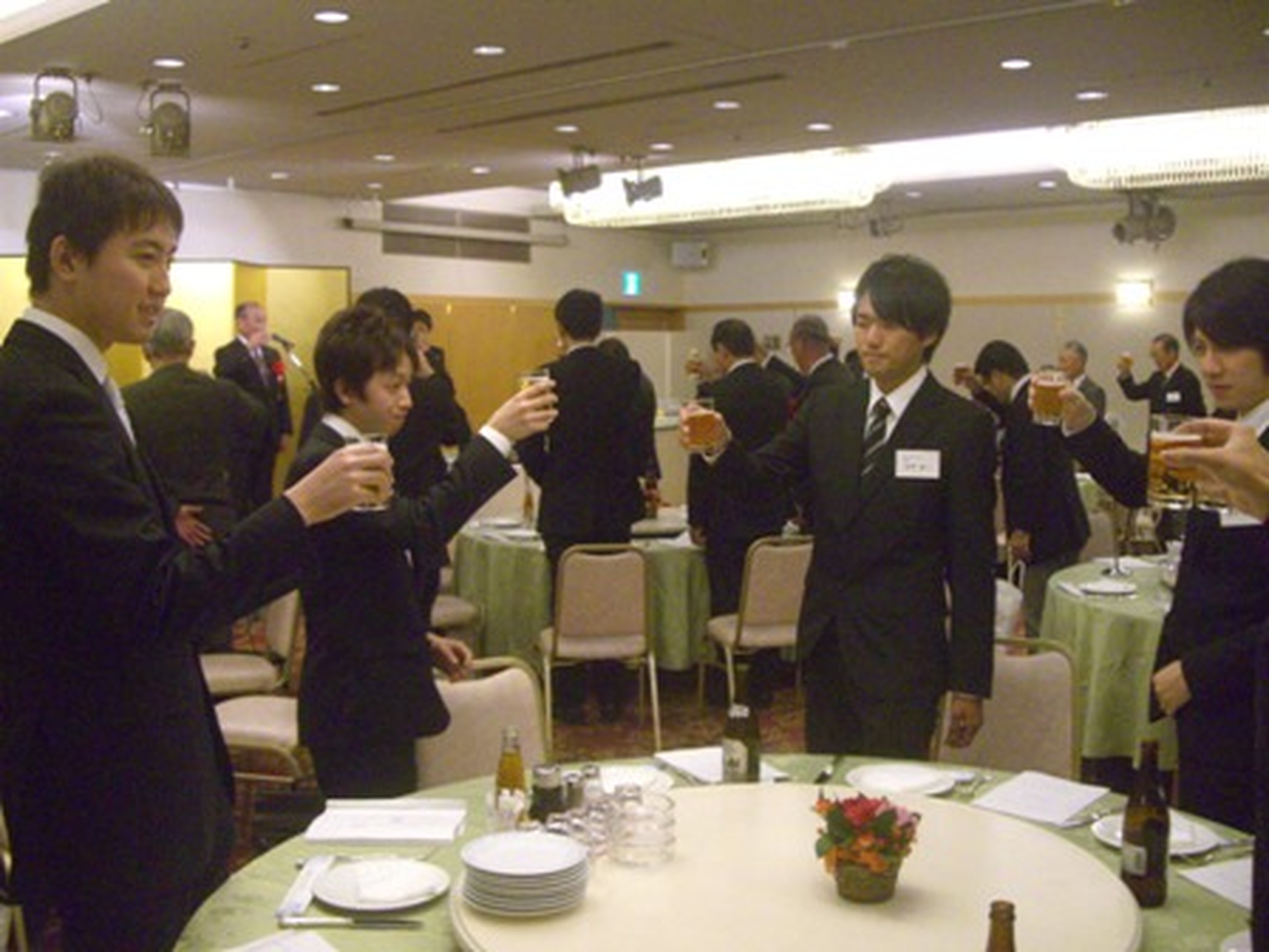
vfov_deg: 37.7
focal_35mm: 38
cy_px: 476
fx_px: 1393
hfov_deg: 49.0
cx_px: 634
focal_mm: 7.9
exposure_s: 1/160
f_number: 2.8
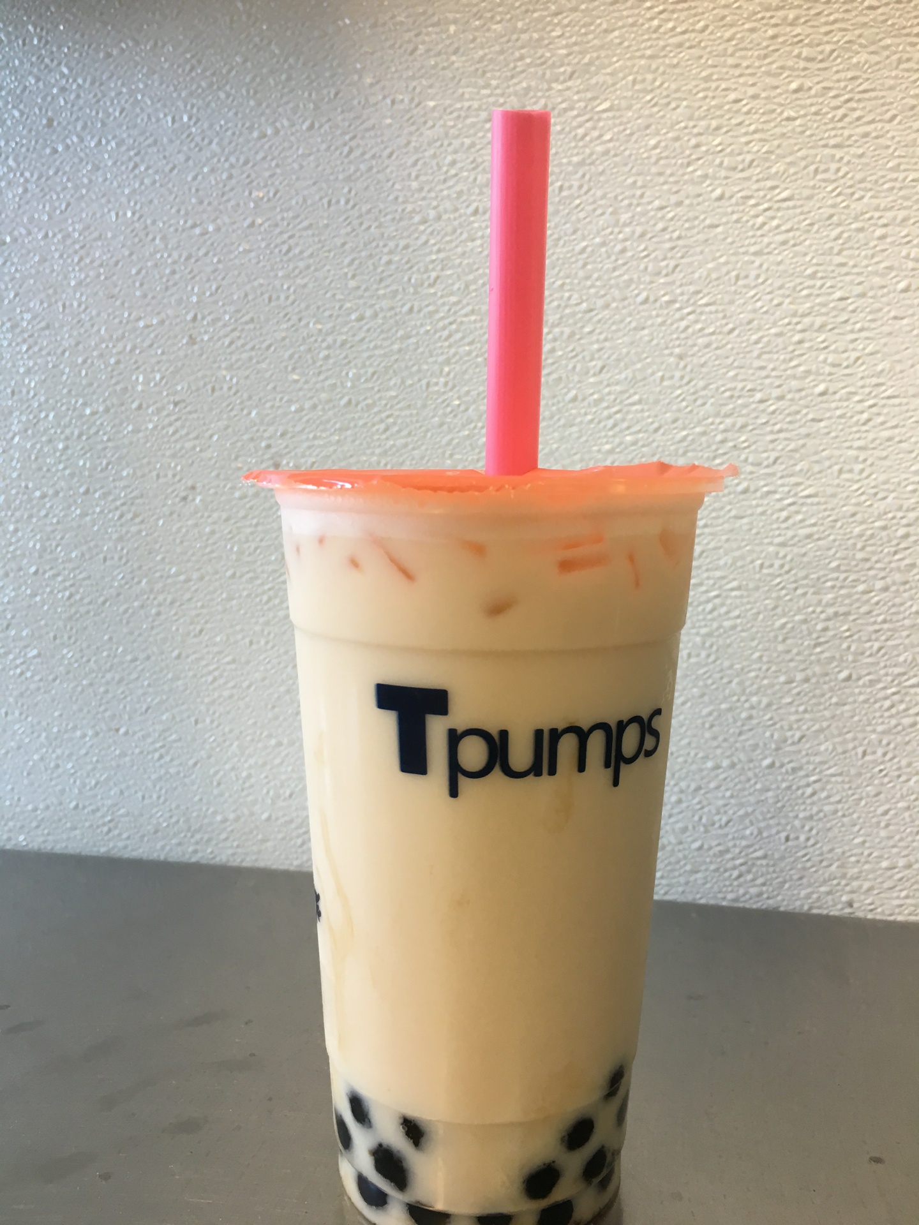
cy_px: 612
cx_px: 460
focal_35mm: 29
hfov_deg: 48.2
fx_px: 1027
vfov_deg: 61.7
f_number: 2.2
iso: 50
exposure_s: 1/30
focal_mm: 4.15
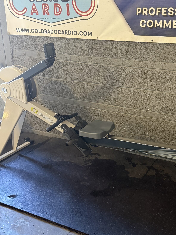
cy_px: 117
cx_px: 124
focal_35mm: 39
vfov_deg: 47.9
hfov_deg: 36.3
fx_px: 264
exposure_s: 1/60
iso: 500
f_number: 1.78
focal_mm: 6.76
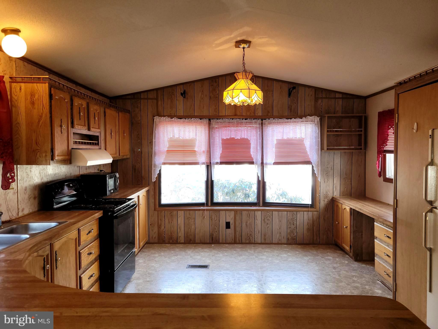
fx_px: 329
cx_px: 219
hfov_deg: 67.3
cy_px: 164
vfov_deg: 53.1
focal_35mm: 26
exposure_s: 1/60
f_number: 1.8
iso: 64
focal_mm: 5.4
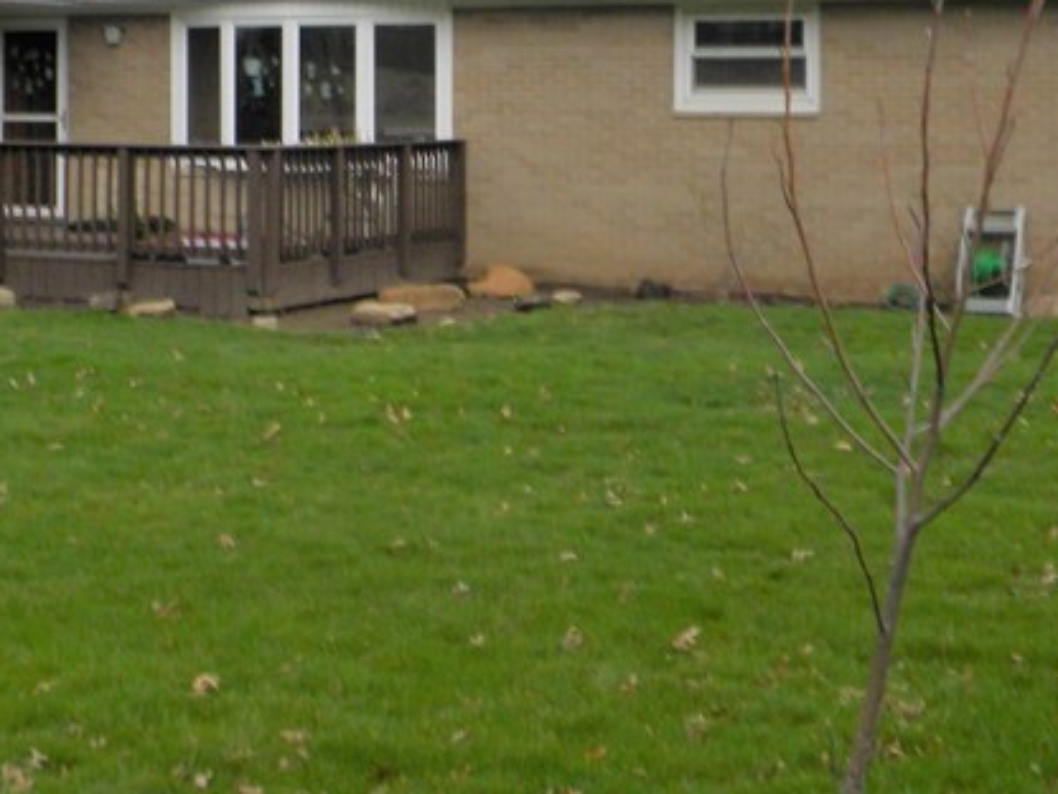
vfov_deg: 20.9
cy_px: 87
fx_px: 2109
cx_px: 443
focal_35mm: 69
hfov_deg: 28.1
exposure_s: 1/761
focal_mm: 5
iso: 80
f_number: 3.5
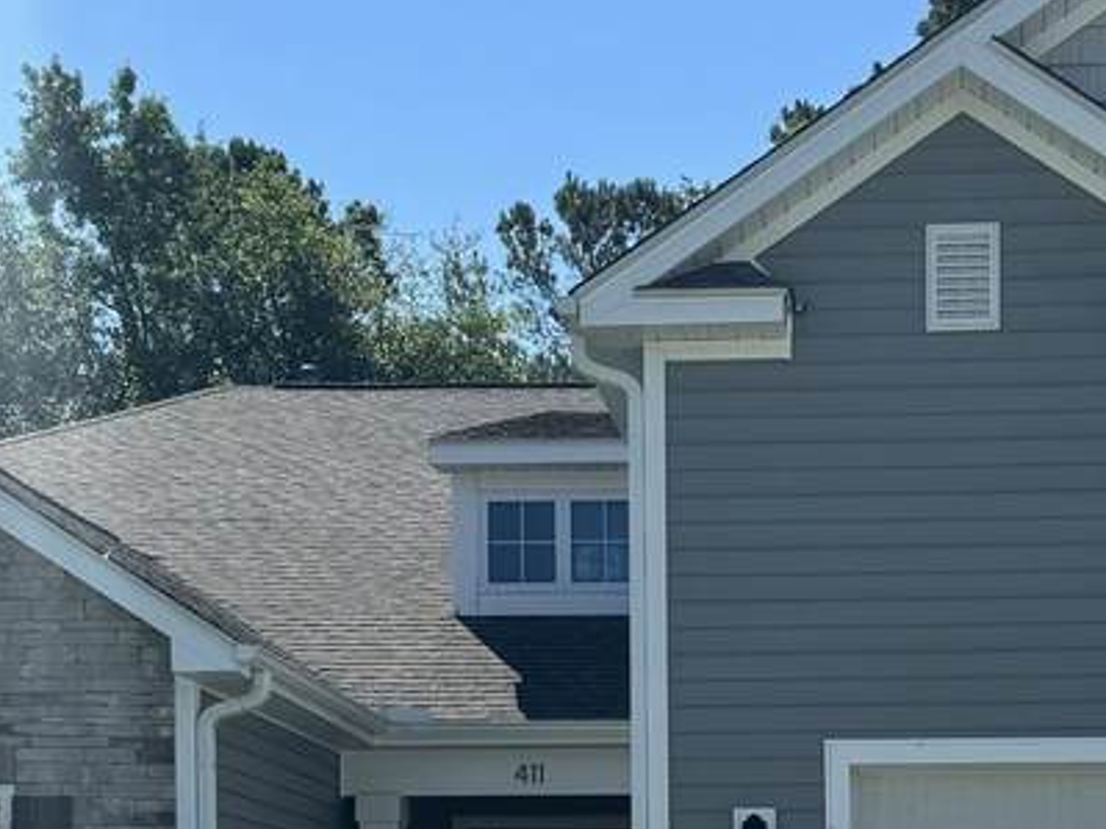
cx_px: 862
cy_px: 976
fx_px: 2459
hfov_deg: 25.0
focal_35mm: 77
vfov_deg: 18.2
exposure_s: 1/5348
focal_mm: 6.76
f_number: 1.78
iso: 80
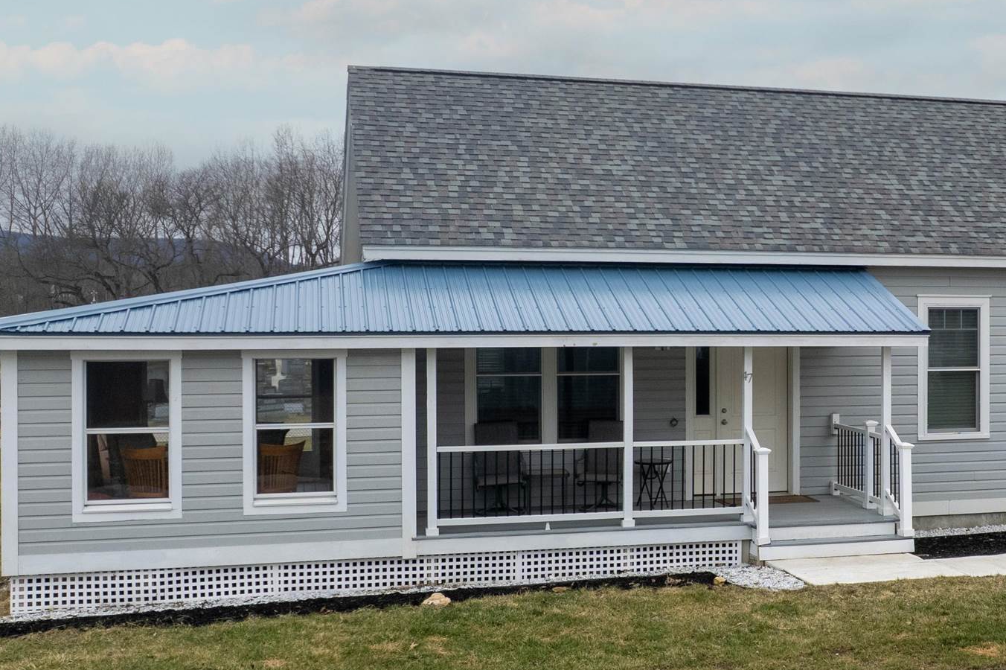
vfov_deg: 27.0
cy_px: 311
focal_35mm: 50
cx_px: 804
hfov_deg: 38.2
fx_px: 1396
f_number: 2.8
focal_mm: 8.38
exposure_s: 1/125
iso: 110
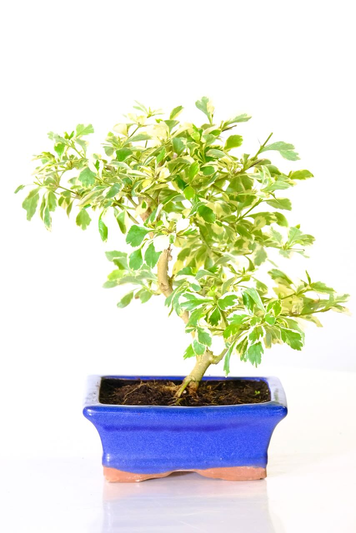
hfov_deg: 8.7
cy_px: 266
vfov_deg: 13.1
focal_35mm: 157
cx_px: 178
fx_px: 2327
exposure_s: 1/15
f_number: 8
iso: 2500
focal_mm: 104.9
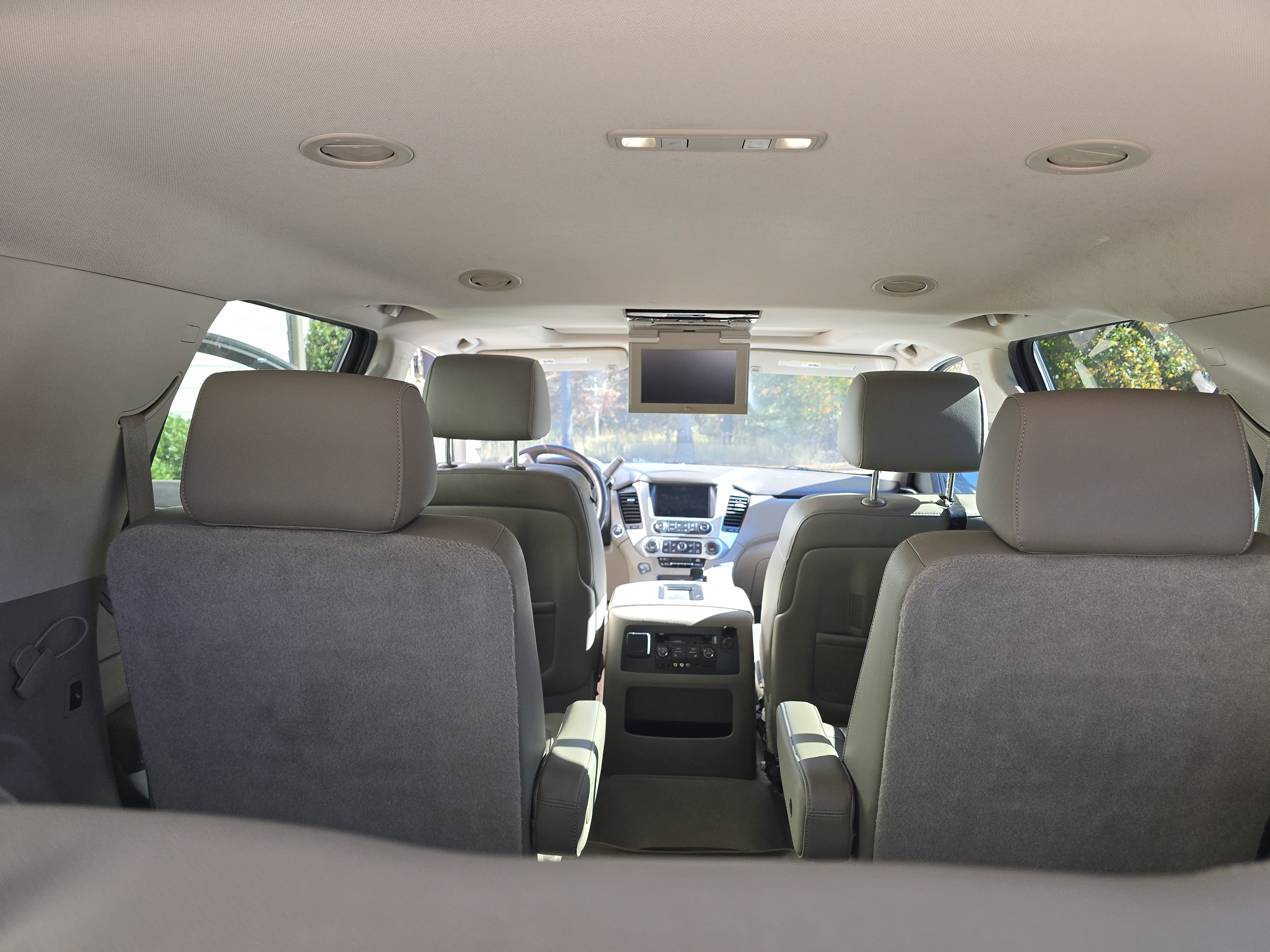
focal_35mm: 23
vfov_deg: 58.9
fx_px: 844
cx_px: 635
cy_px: 476
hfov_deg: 73.9
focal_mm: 6.3
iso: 100
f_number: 1.7
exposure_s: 1/180
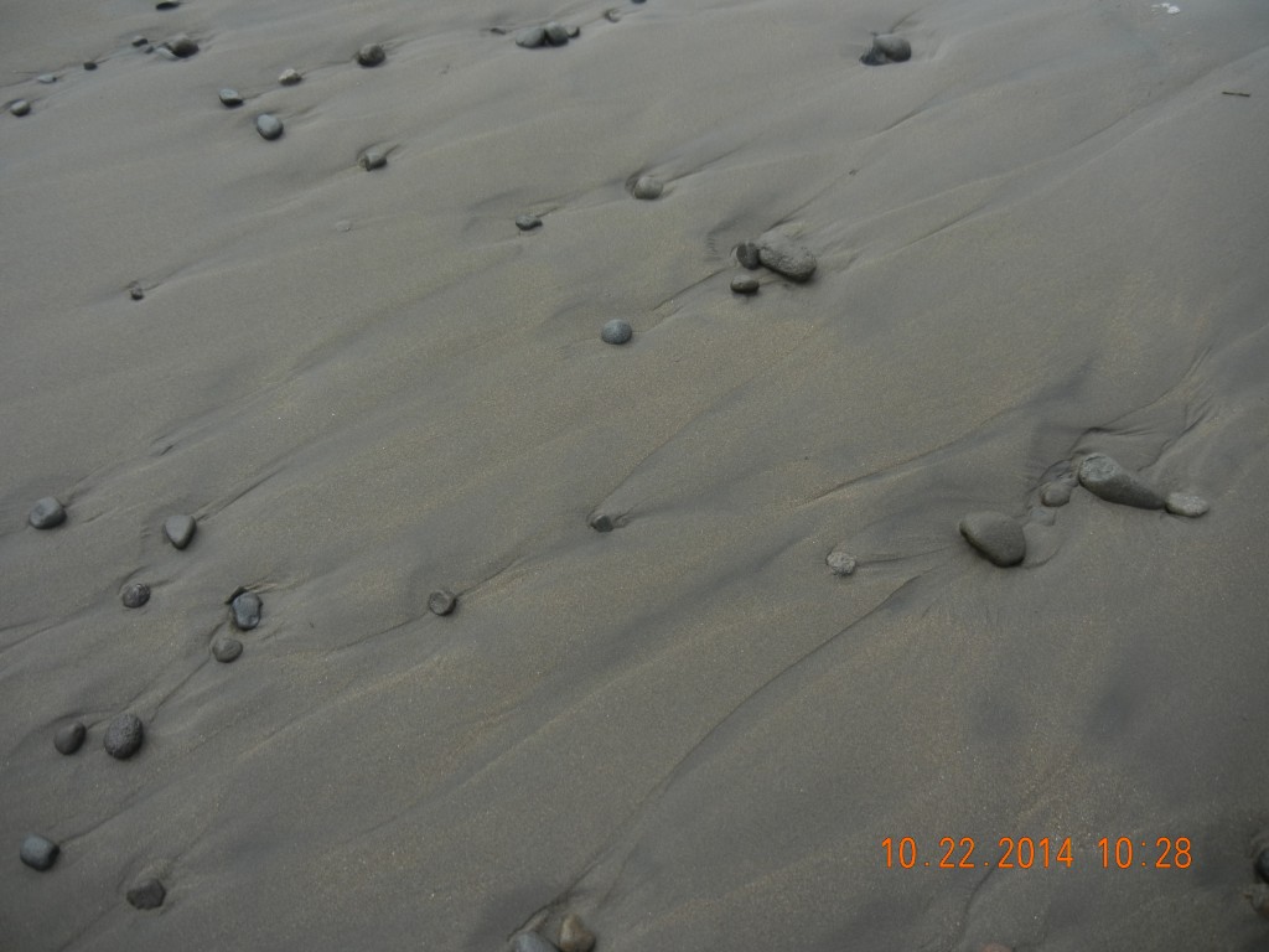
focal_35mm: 30
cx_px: 634
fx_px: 1100
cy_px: 476
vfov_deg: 46.8
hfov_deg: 60.0
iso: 160
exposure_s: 1/303
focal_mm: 5.4
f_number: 7
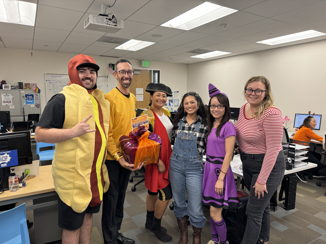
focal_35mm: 24
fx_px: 226
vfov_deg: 56.8
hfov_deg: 71.6
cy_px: 122
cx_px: 163
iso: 125
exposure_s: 1/53
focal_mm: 6.76
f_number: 1.78
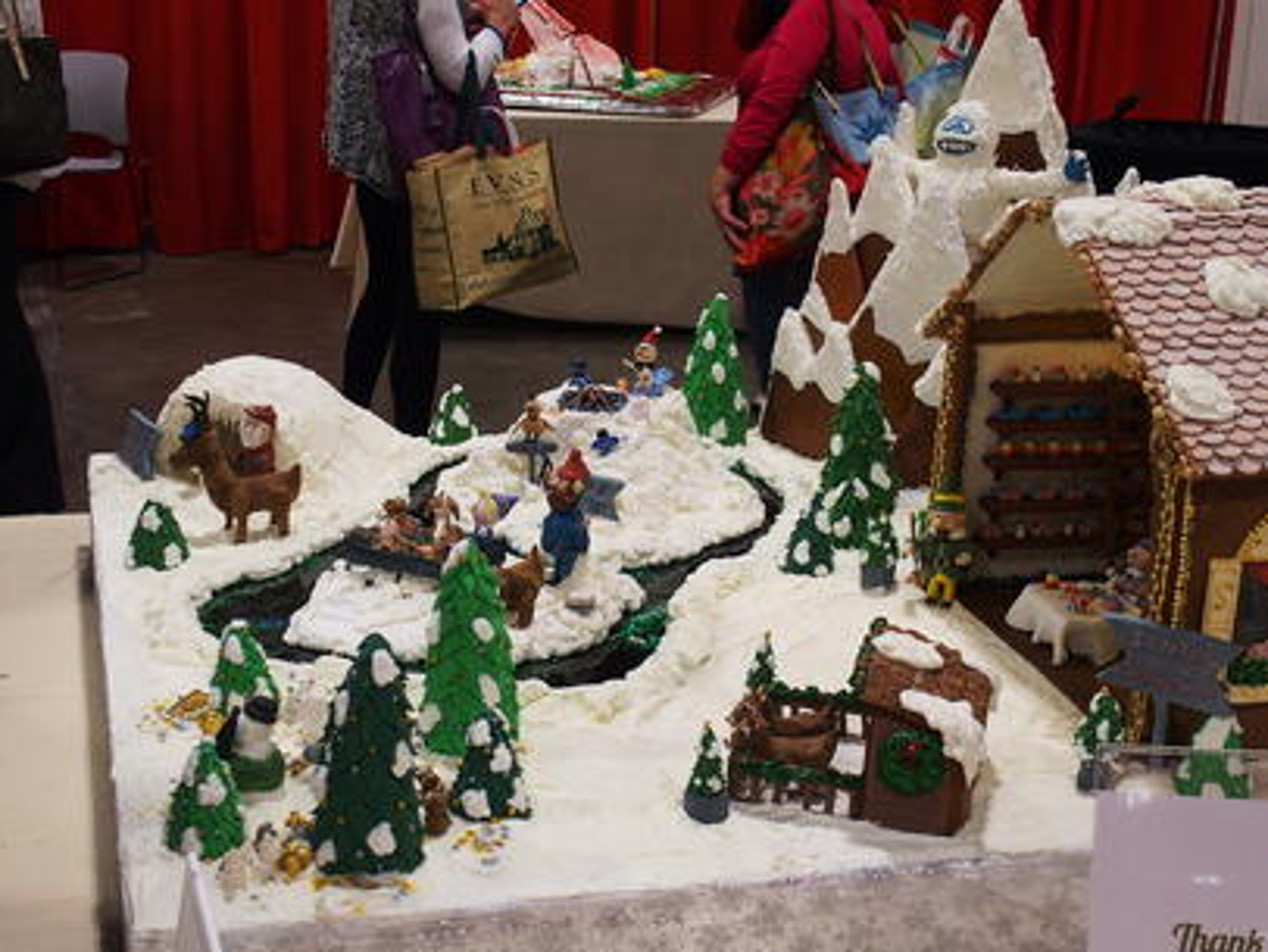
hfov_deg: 37.4
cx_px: 568
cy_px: 503
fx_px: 1869
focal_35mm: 51
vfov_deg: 28.6
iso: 250
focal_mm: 9.8
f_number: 2.8
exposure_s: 1/50
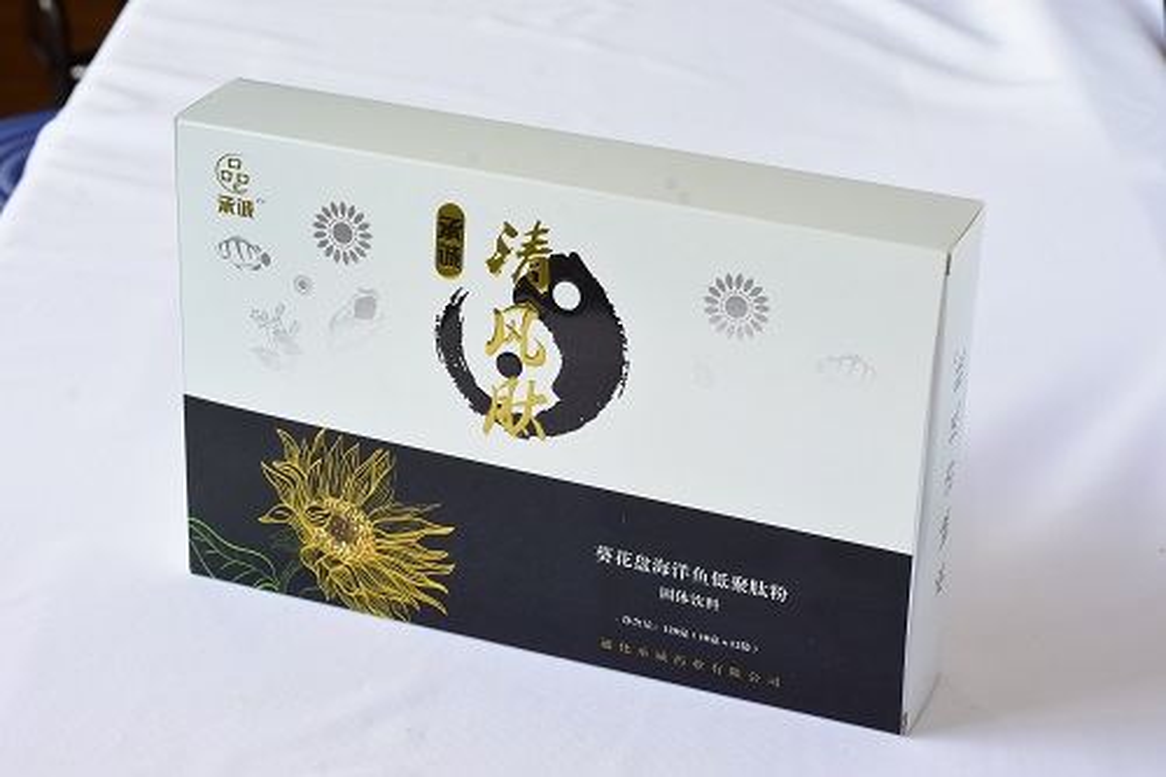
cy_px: 388
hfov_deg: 27.0
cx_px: 583
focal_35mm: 75
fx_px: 2428
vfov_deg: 18.2
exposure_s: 1/10
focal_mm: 50
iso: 200
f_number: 8
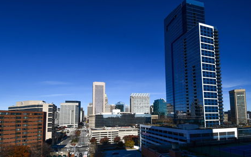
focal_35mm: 19
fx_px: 130
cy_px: 80
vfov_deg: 62.3
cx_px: 127
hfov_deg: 88.0
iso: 100
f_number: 9
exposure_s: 1/320
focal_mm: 12
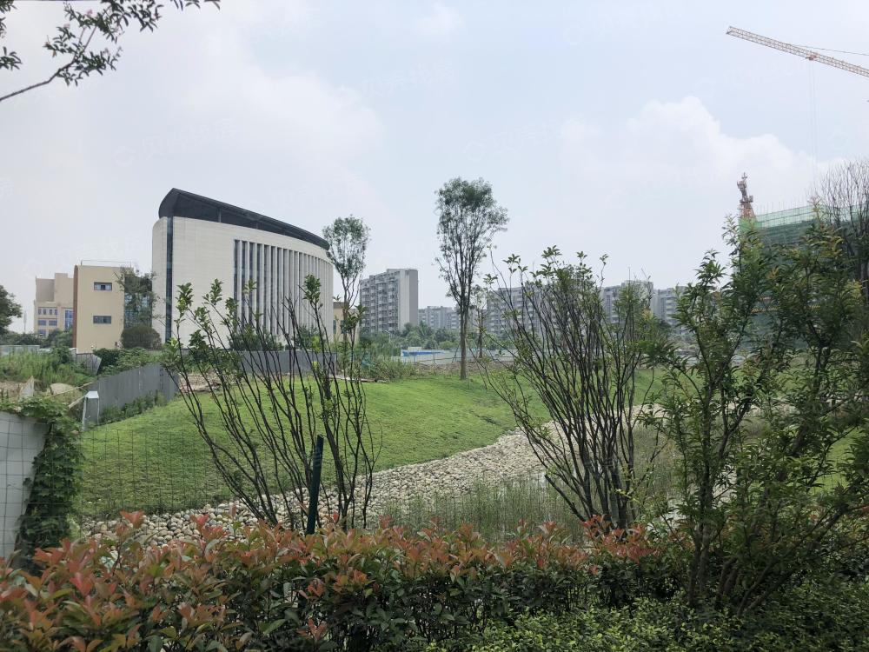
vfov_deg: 49.7
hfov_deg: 63.4
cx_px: 434
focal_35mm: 28
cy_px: 326
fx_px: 703
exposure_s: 1/2825
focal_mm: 4
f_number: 1.8
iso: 20
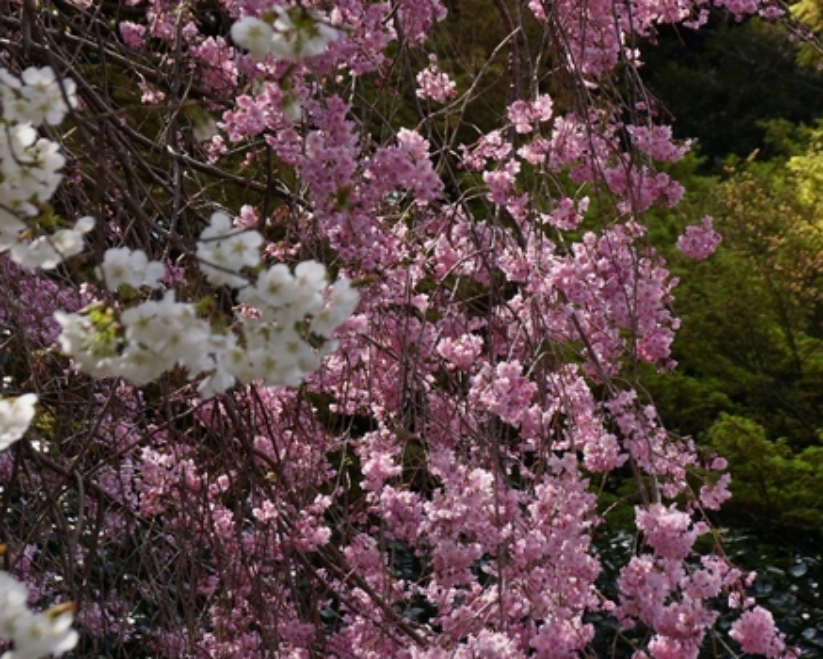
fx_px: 4112
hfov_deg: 11.4
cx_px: 519
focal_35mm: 169
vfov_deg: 9.2
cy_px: 226
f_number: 6.3
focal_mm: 75
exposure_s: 1/640
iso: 200
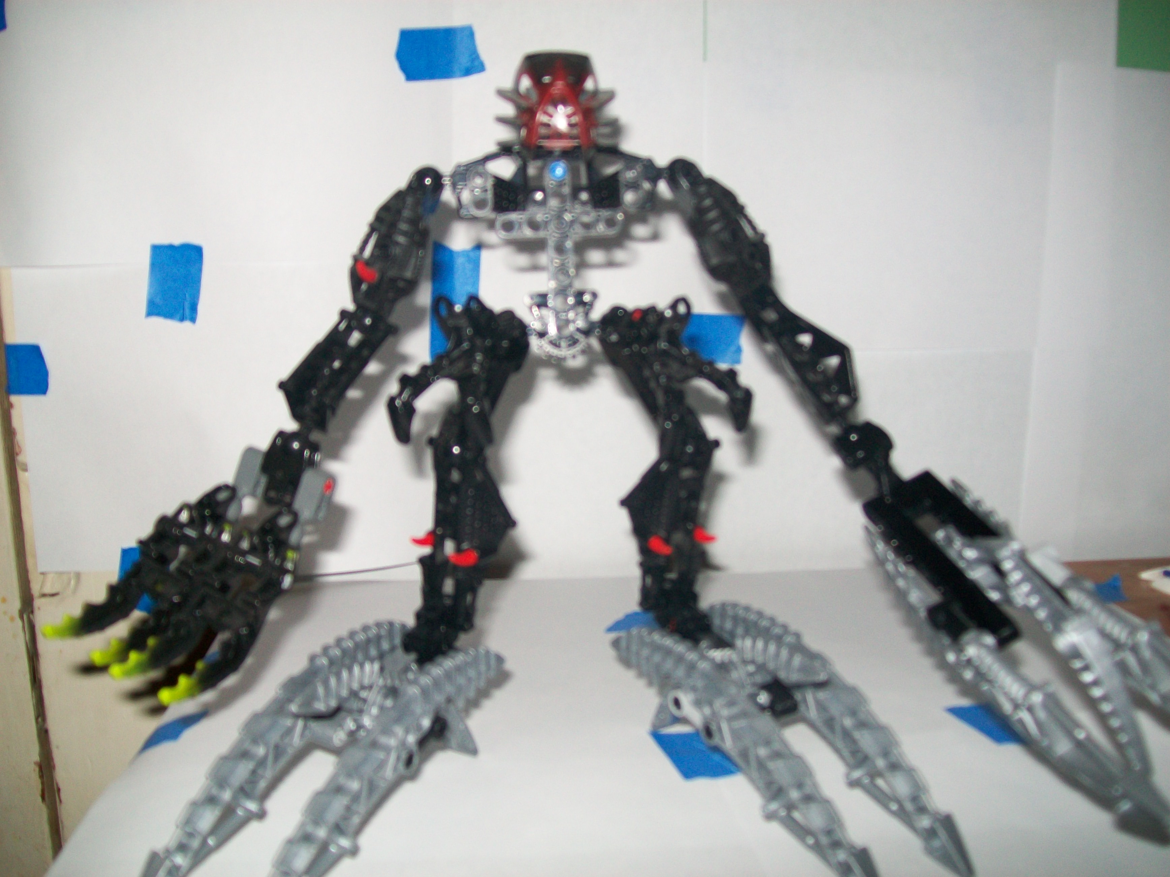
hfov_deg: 51.4
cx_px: 585
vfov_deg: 39.7
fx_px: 1217
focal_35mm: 36
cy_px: 438
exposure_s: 1/125
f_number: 2.7
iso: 64
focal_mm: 6
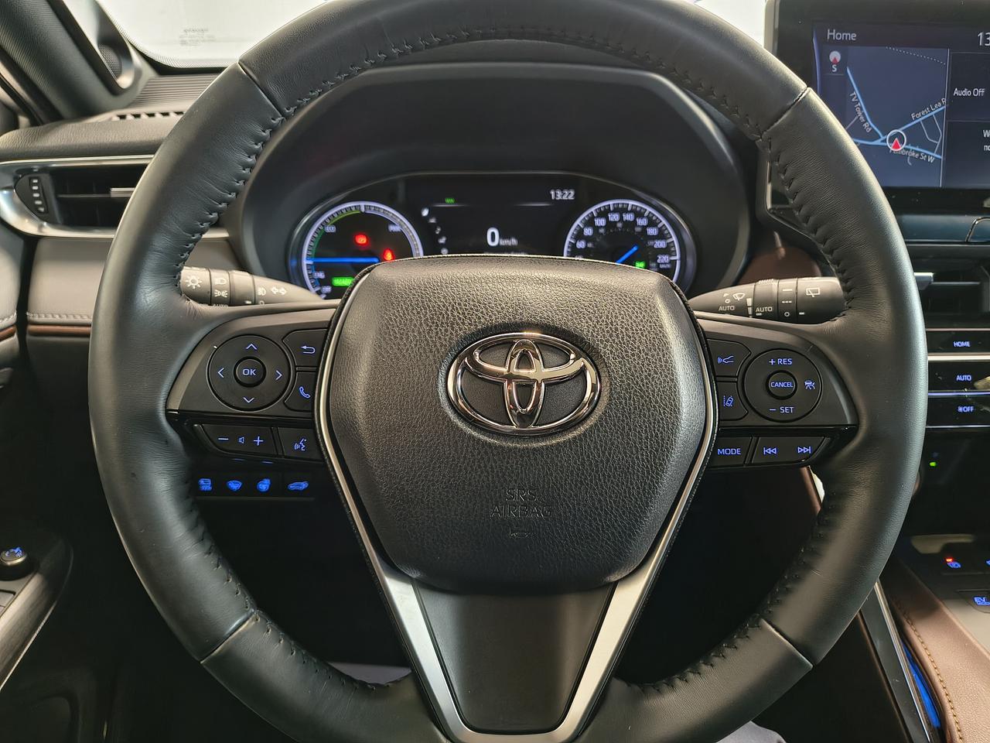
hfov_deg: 71.6
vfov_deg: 56.8
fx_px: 686
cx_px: 495
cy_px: 372
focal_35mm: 24
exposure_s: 1/60
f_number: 1.8
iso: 1174
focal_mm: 5.56
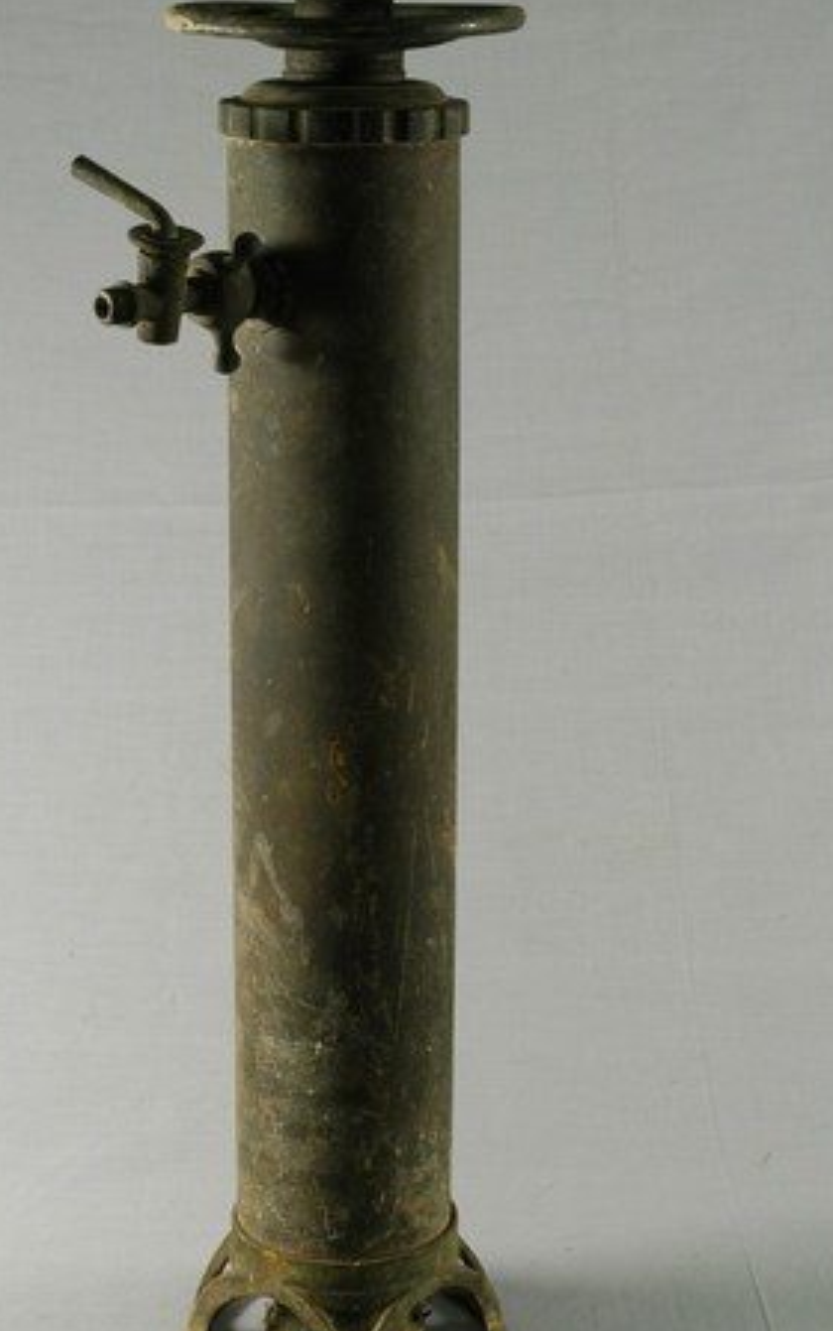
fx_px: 3010
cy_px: 557
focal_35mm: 83
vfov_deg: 24.9
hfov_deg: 15.7
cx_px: 353
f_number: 10
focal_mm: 38
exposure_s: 1/4
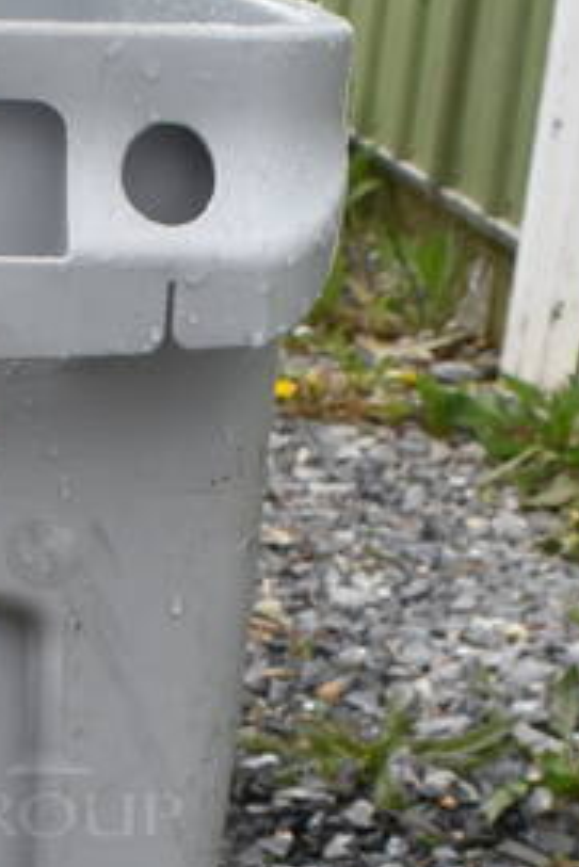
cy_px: 683
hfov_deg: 14.5
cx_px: -144
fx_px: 2192
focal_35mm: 91
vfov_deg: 22.1
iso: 200
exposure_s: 1/320
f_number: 7.1
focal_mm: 18
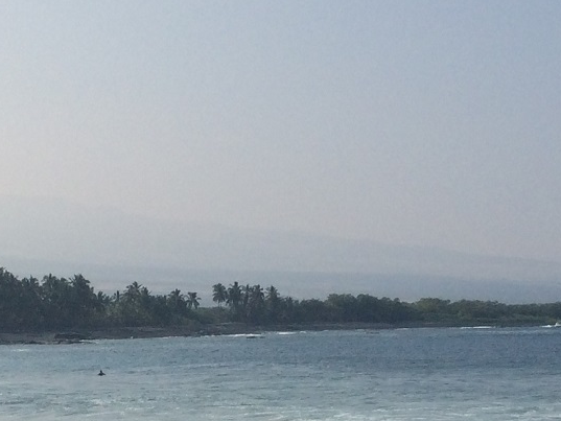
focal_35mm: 108
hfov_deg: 18.2
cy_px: 311
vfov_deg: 13.7
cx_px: 247
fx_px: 1751
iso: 32
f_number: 2.2
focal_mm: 4.15
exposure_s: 1/6849
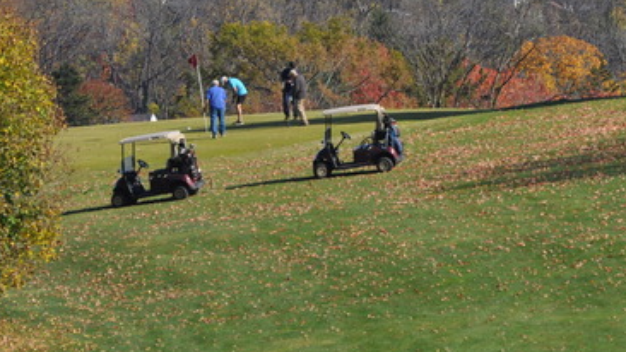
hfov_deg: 3.8
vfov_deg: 2.2
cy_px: 56
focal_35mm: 561
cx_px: 468
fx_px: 9313
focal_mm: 230
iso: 200
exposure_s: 1/800
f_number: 7.1
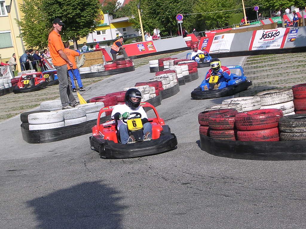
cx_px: 153
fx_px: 840
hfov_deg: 20.7
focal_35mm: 95
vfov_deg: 15.6
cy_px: 114
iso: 100
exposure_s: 1/515
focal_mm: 14.5
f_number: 4.4
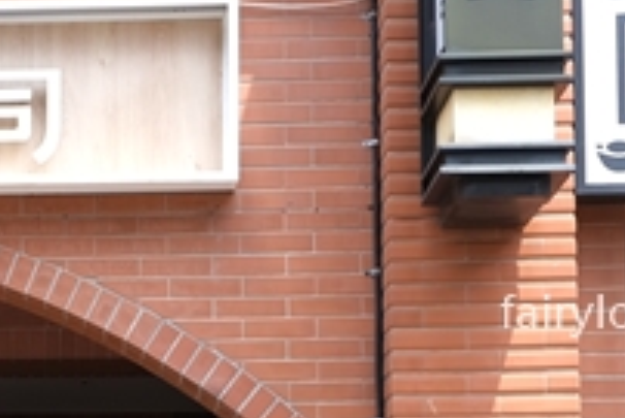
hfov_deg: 14.0
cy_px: 560
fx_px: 2397
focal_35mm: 138
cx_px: -285
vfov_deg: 9.8
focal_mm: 20.8
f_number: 5
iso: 80
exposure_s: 1/85
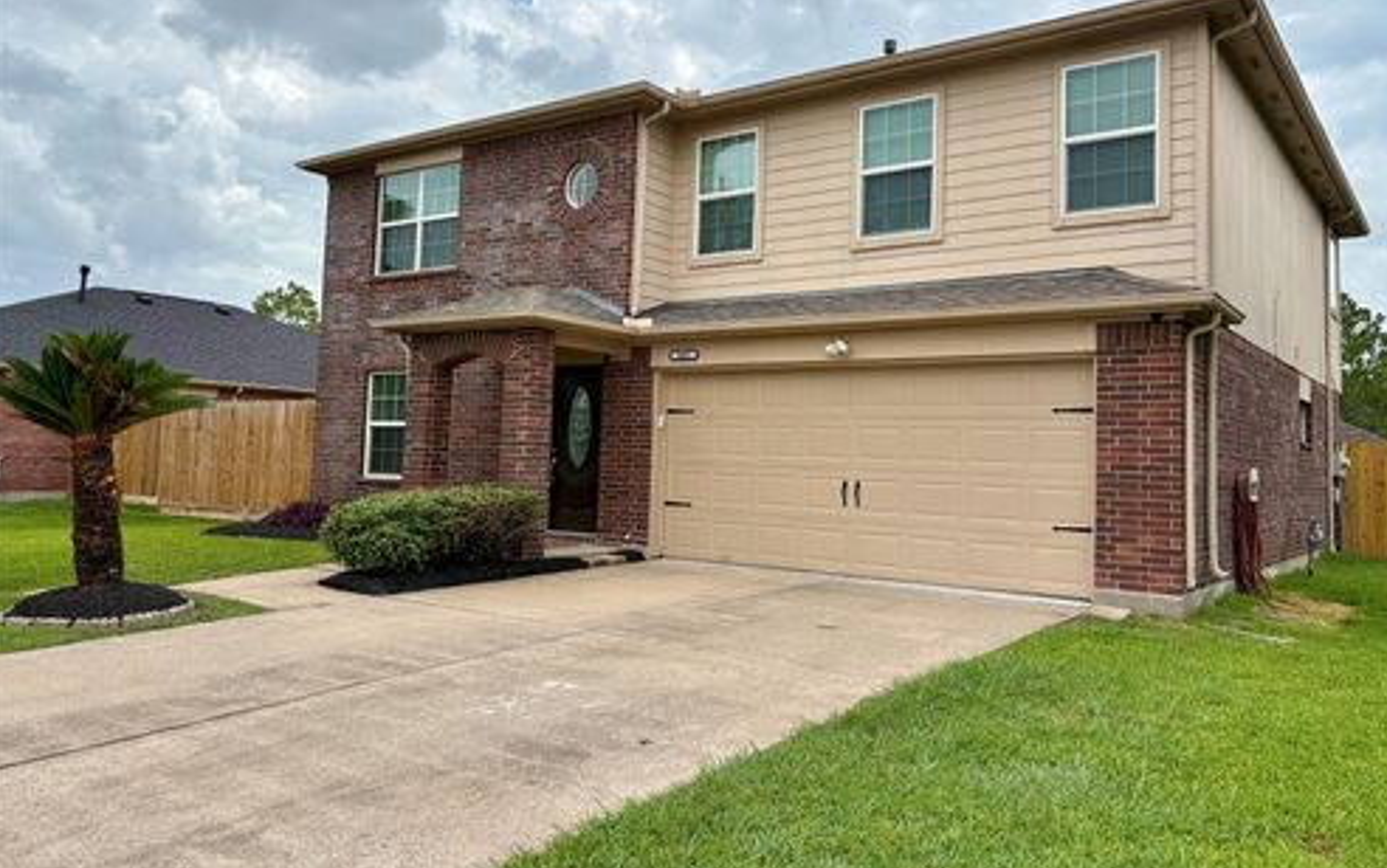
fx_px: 1059
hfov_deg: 66.4
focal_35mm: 28
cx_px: 696
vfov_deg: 44.5
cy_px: 368
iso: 50
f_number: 1.6
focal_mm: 5.96
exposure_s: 1/3623
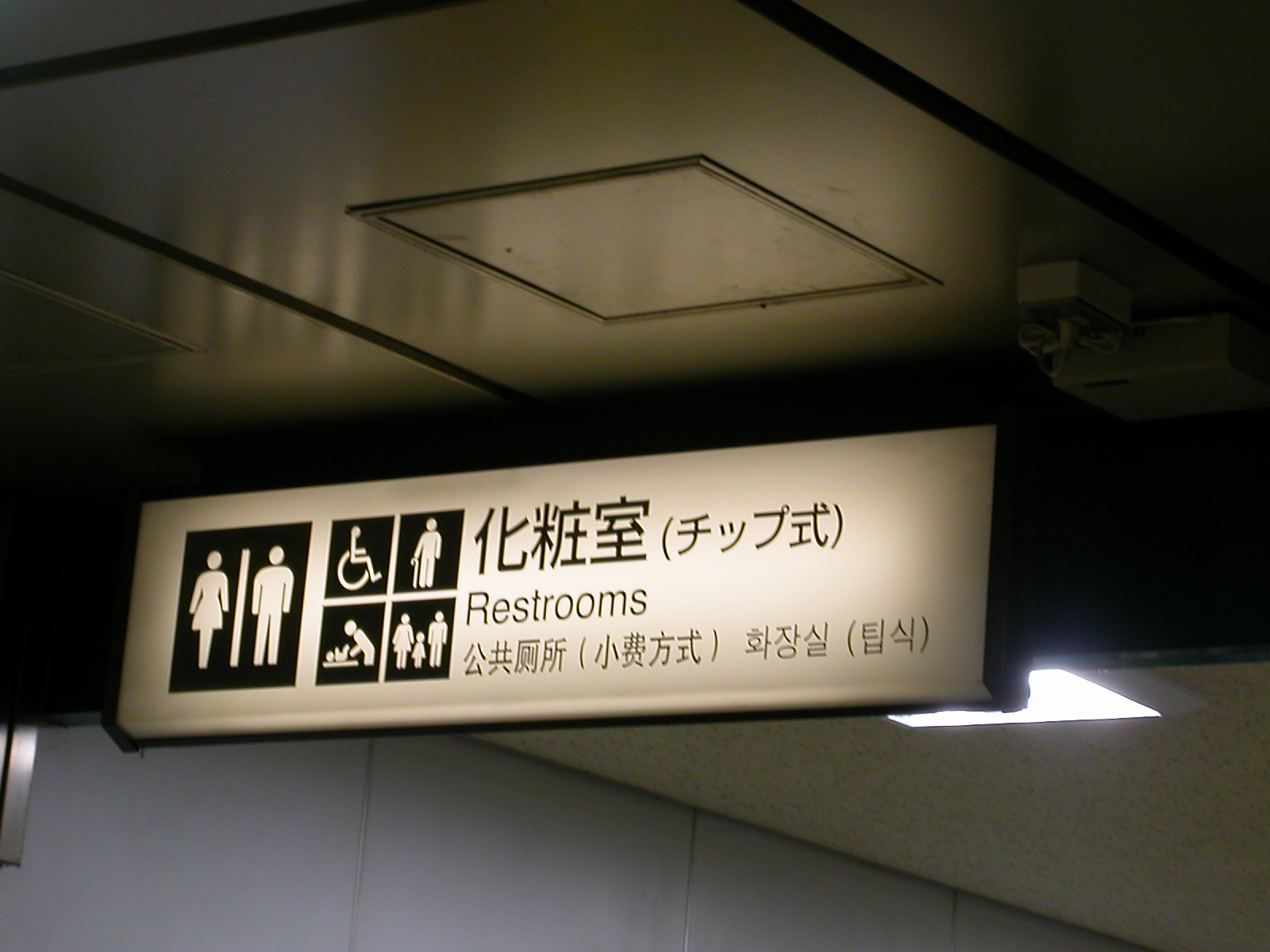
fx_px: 4072
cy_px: 476
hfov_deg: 17.7
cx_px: 635
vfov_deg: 13.3
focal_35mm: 111
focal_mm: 16.8
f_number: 4.8
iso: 100
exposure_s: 1/25.3
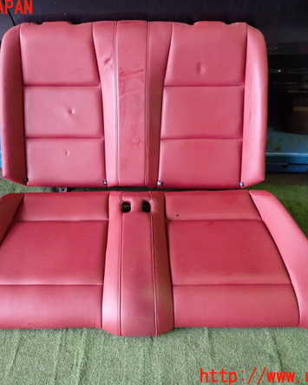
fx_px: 376
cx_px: 135
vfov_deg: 54.2
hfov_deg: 44.4
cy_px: 192
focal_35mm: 33
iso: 500
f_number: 2
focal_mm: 4.5
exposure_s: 1/30
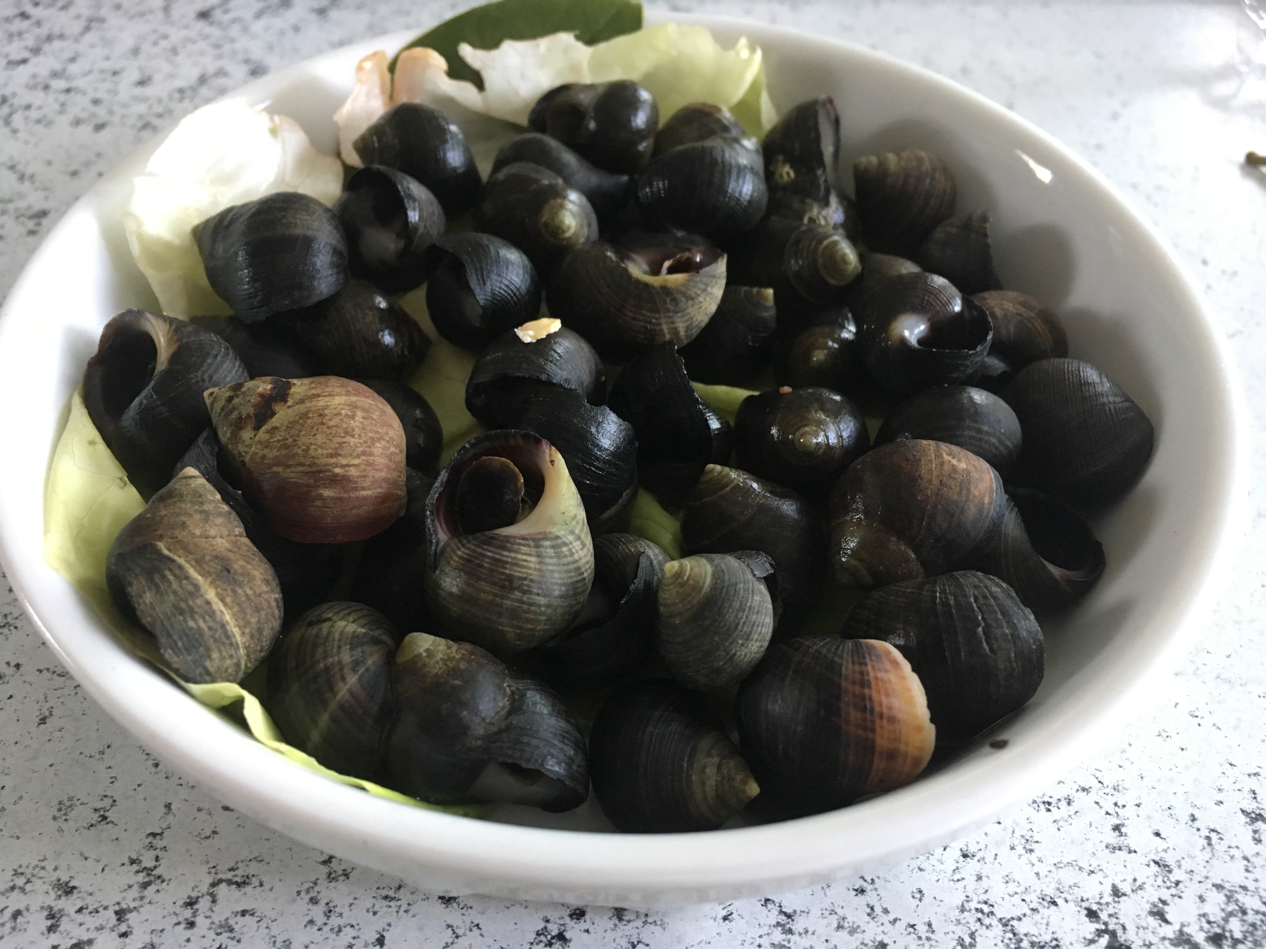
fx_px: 1061
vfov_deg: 48.2
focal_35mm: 29
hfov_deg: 61.7
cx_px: 633
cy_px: 474
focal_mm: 4.15
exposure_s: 1/33
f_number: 2.2
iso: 200
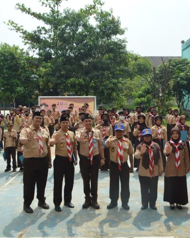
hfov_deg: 31.9
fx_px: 330
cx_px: 120
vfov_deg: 39.5
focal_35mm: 47
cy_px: 119
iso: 100
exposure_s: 1/200
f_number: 7.1
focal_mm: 22
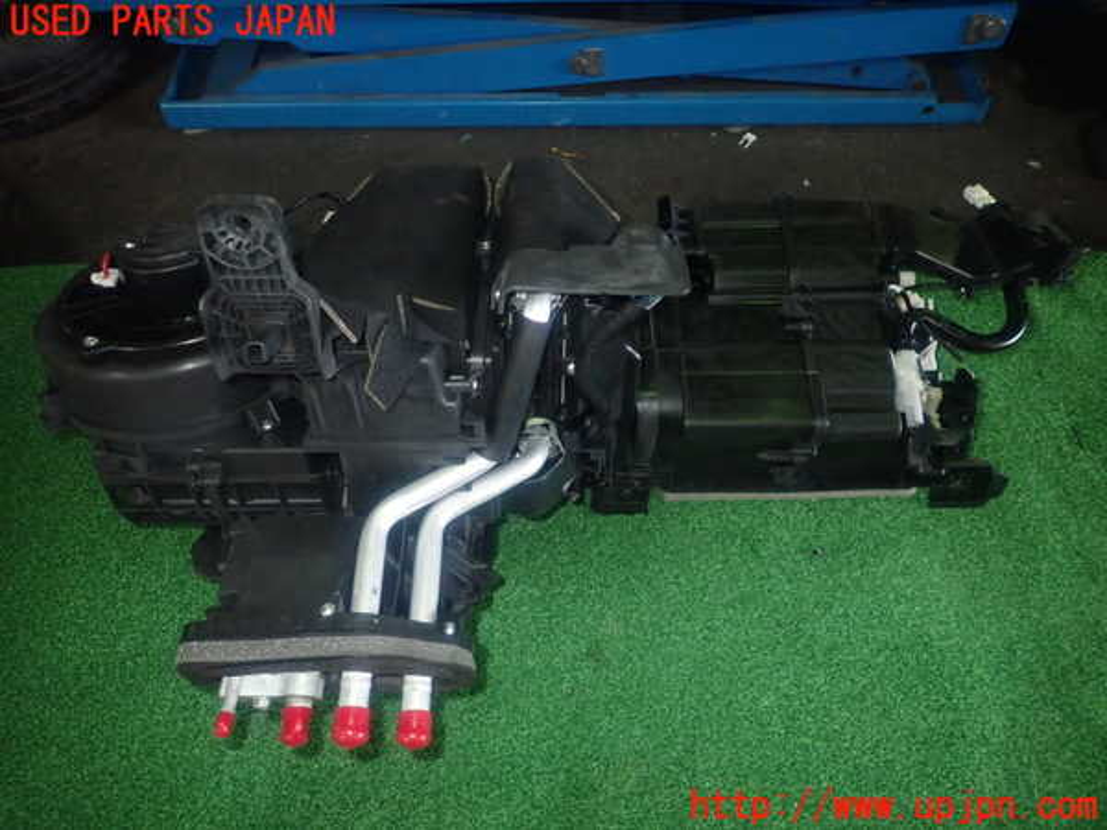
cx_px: 554
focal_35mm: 25
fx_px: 799
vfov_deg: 54.9
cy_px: 415
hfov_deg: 69.4
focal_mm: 4.5
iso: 640
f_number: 5.6
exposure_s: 1/30
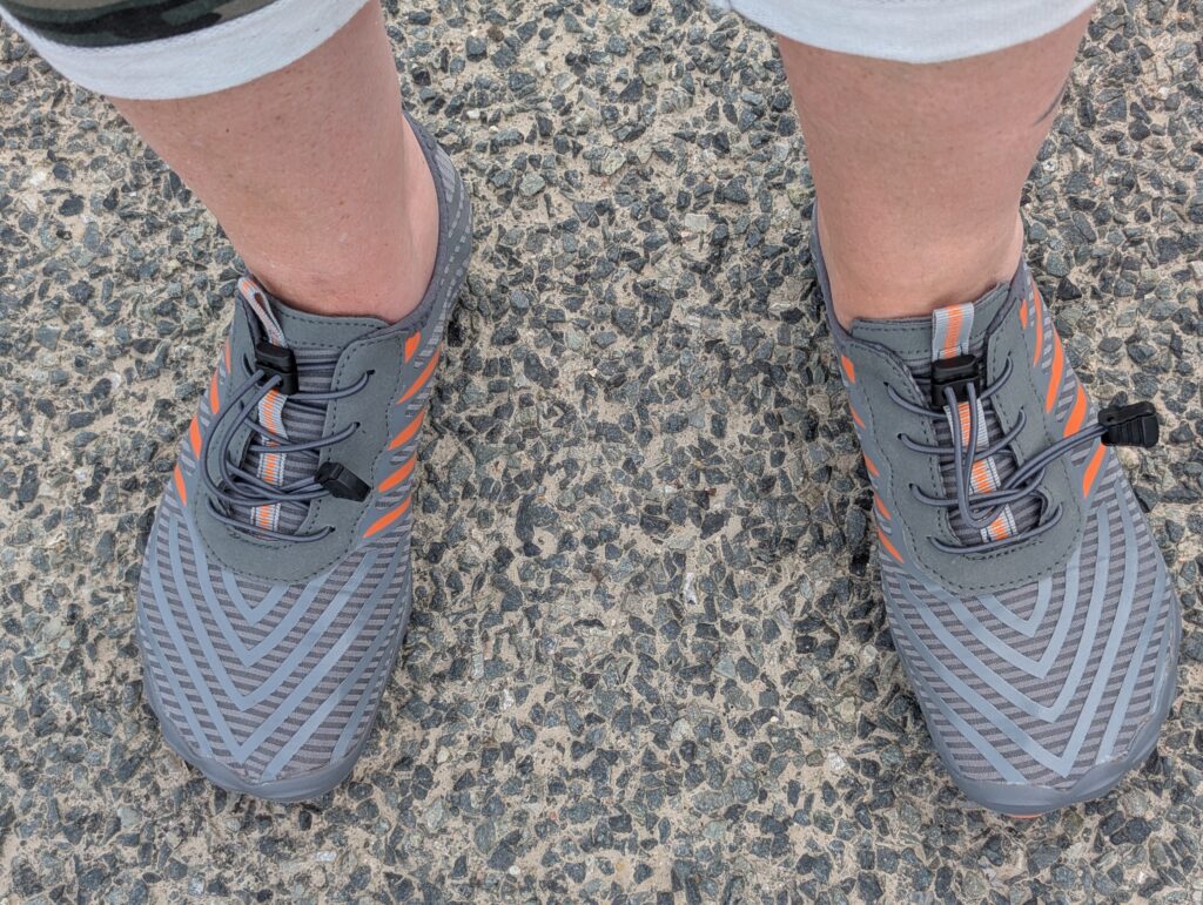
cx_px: 602
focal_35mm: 49
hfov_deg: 38.9
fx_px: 1705
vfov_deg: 29.7
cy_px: 452
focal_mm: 6.9
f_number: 1.68
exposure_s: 1/305
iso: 16
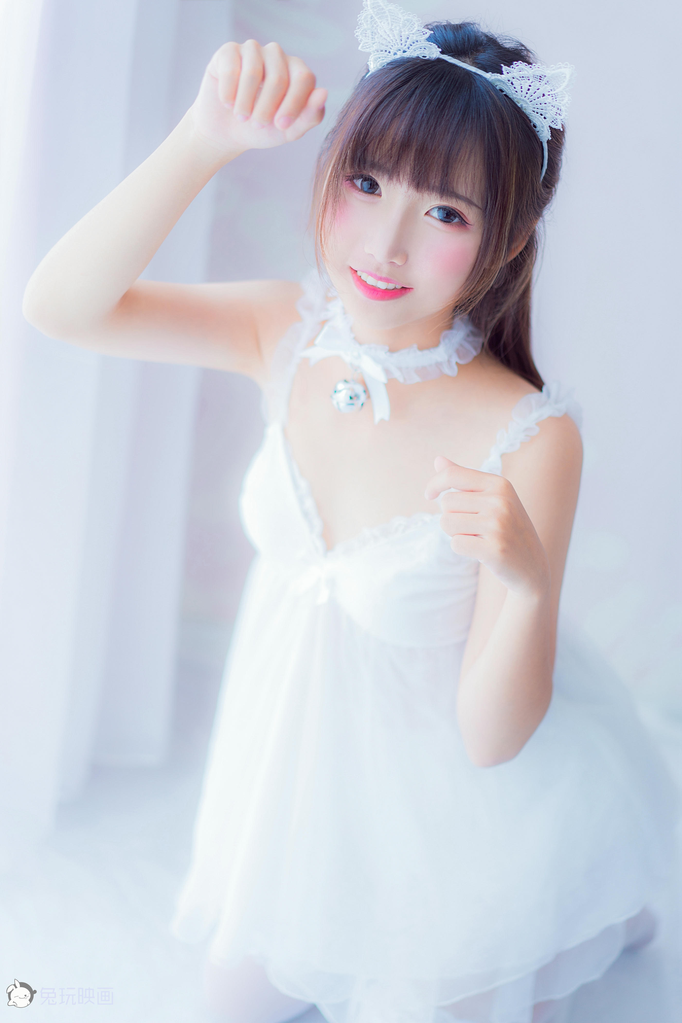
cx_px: 341
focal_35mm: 55
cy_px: 512
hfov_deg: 24.6
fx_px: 1562
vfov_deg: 36.2
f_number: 1.8
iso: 200
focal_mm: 55
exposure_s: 1/100
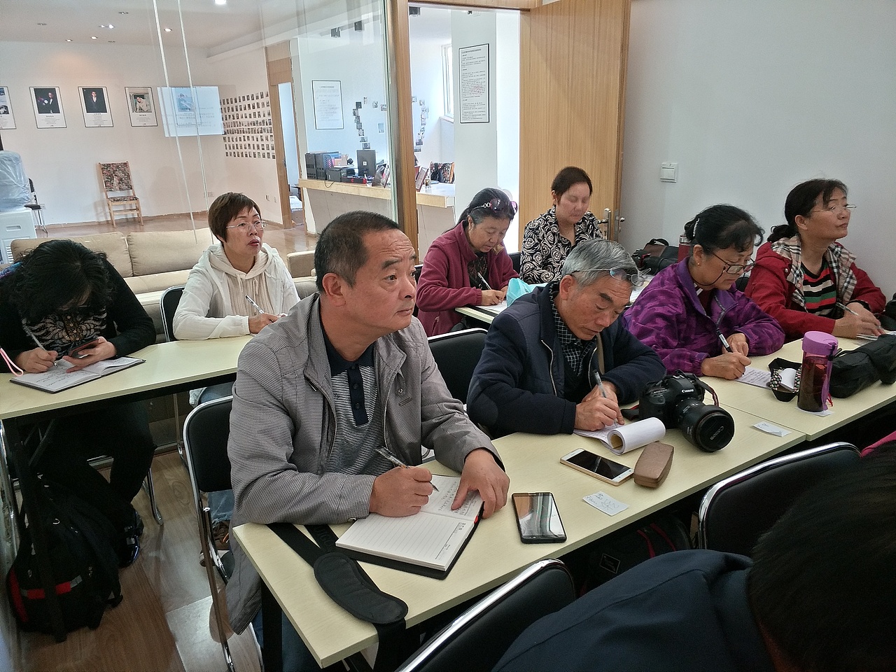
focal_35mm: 25
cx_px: 448
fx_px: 647
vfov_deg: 54.9
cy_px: 336
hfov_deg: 69.4
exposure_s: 1/16.7
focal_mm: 4.42
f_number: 2
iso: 653
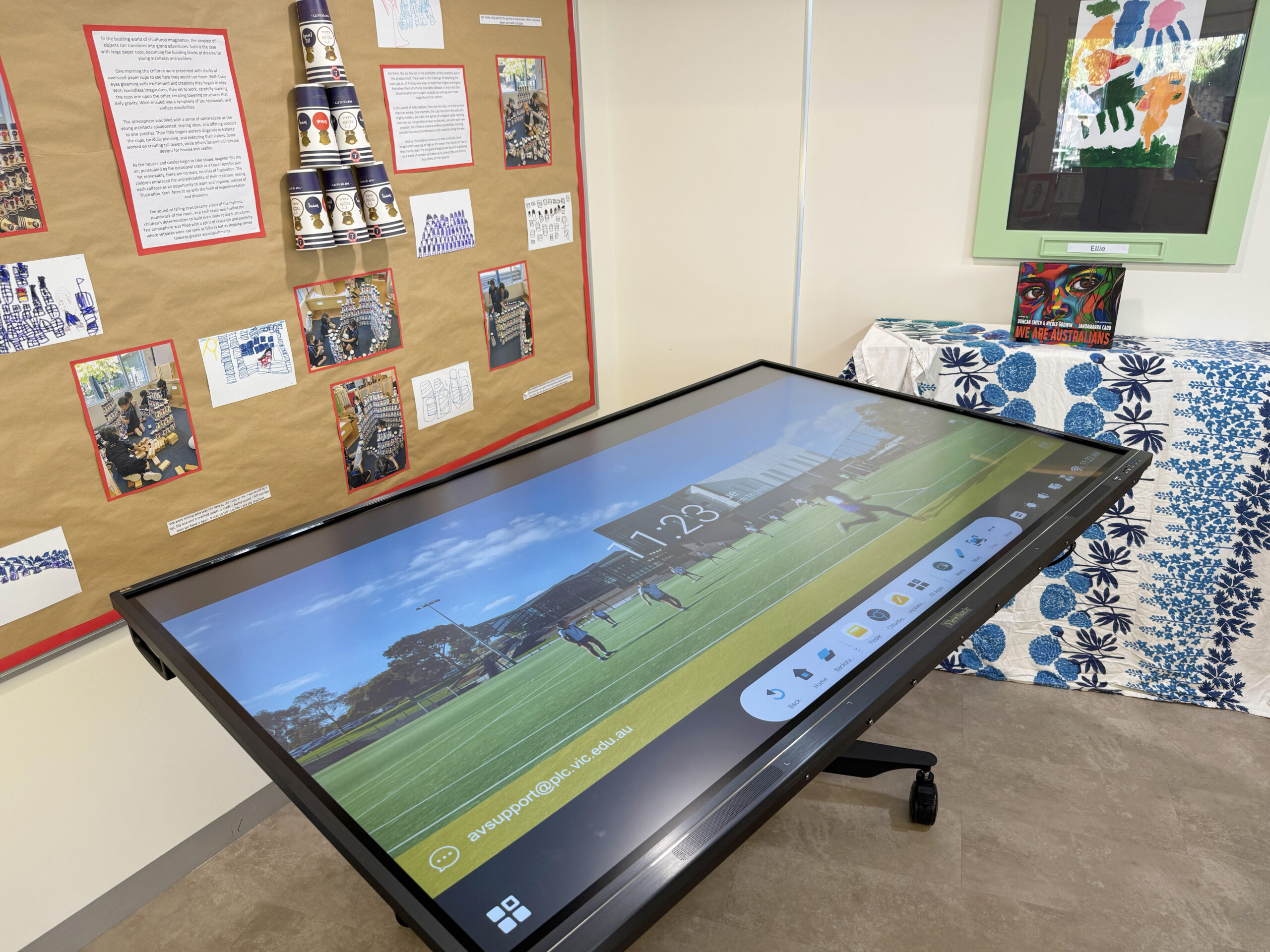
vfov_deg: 56.8
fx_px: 881
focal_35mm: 24
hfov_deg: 71.6
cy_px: 476
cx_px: 635
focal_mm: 6.76
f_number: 1.78
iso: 100
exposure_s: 1/100
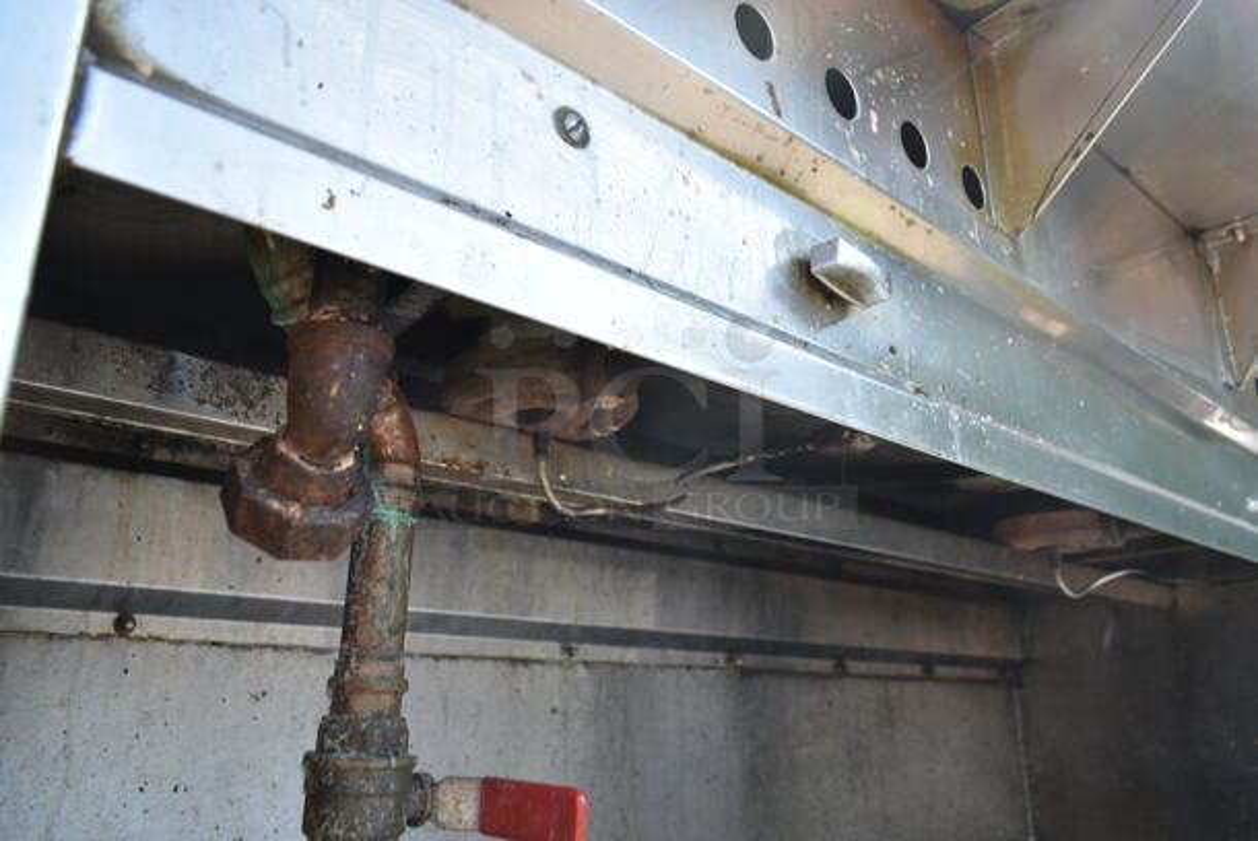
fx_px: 944
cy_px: 420
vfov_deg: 48.0
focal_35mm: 27
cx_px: 629
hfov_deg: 67.3
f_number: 4.5
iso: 100
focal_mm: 18
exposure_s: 1/80
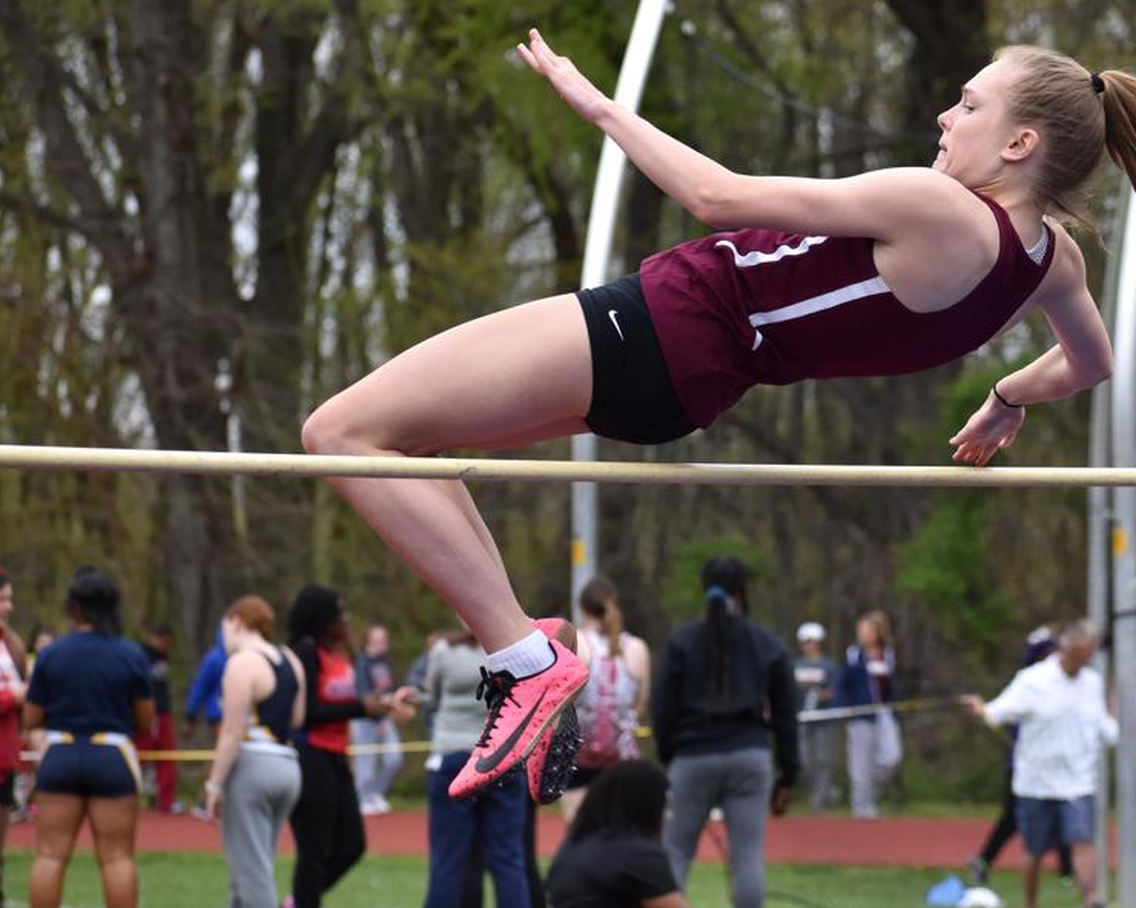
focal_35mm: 205
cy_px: 479
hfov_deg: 9.4
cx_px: 763
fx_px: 6881
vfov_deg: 7.6
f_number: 5
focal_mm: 105
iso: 400
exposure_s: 1/1250
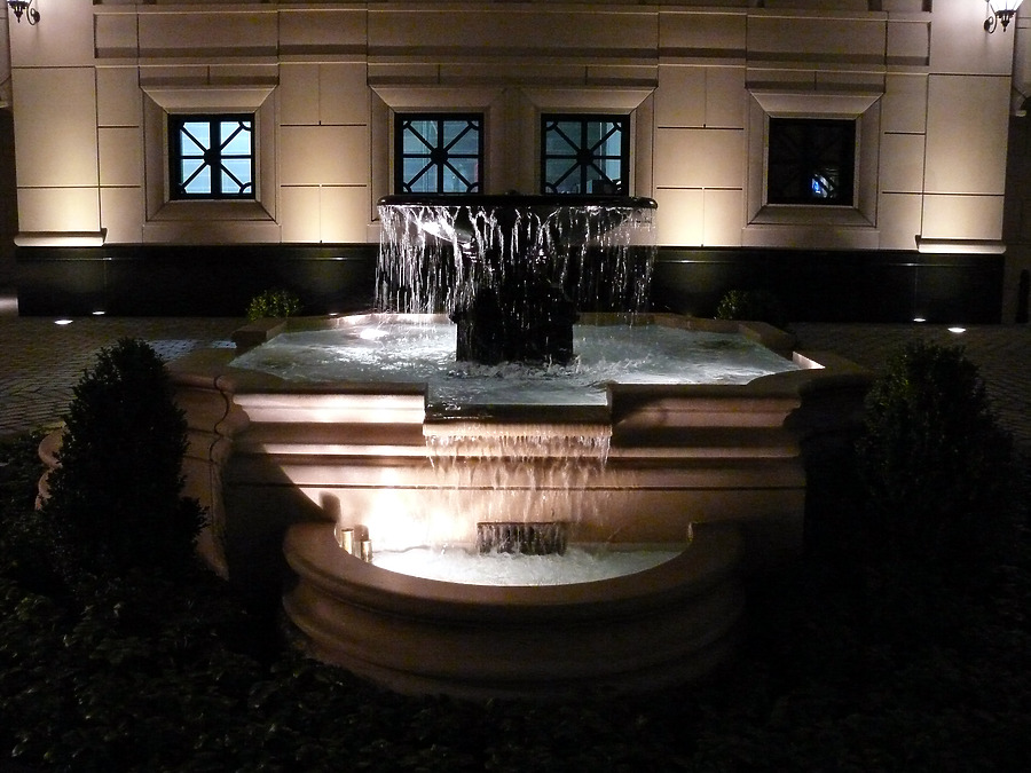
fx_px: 1042
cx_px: 516
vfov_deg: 40.7
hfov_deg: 52.6
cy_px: 386
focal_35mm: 35
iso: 800
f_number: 2.8
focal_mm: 7.4
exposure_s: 1/30
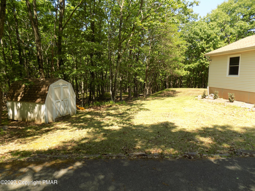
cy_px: 96
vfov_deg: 58.9
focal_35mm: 23
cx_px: 128
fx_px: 169
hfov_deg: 73.9
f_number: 3.1
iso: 80
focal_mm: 4
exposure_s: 1/250
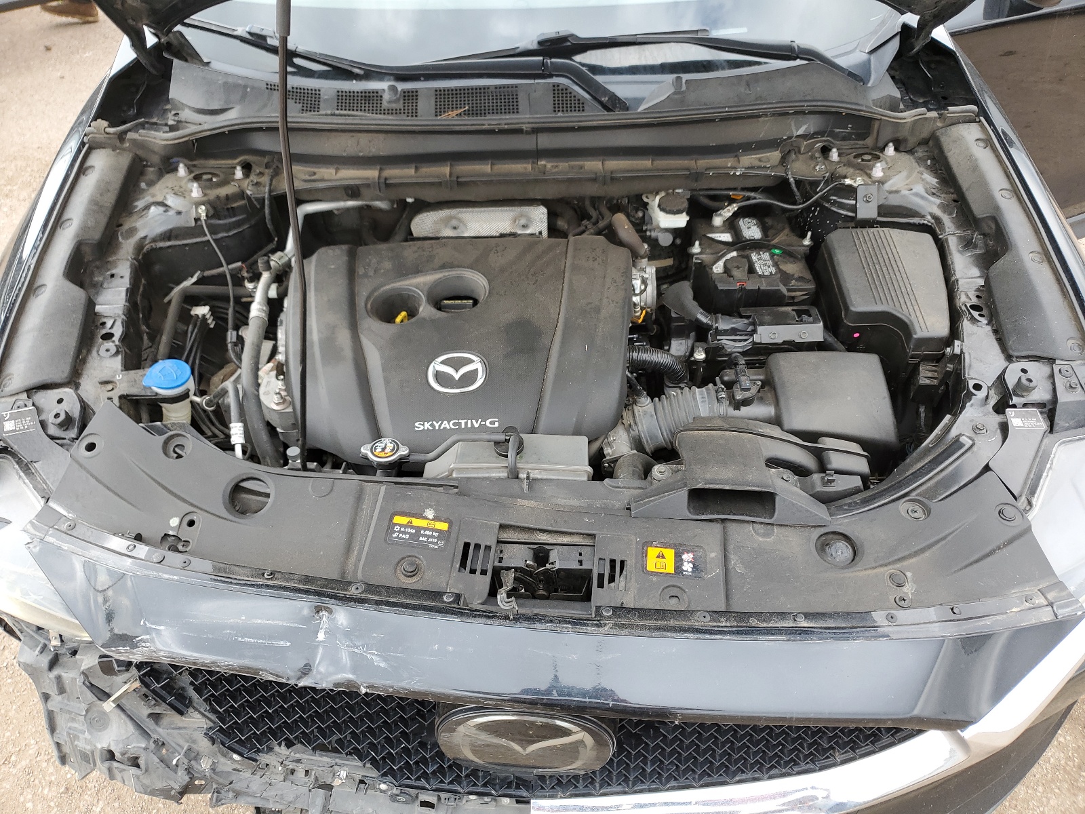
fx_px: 815
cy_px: 407
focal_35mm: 26
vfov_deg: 53.1
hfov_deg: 67.3
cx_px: 542
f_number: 1.5
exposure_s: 1/294
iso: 50
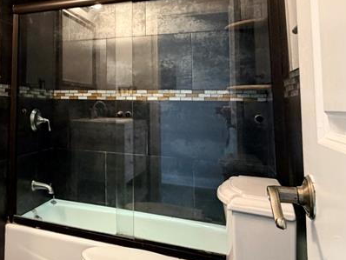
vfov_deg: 38.9
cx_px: 24
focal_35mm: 36
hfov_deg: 45.6
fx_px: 360
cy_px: 75
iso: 200
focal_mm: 2.22
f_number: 2.2
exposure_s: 1/60
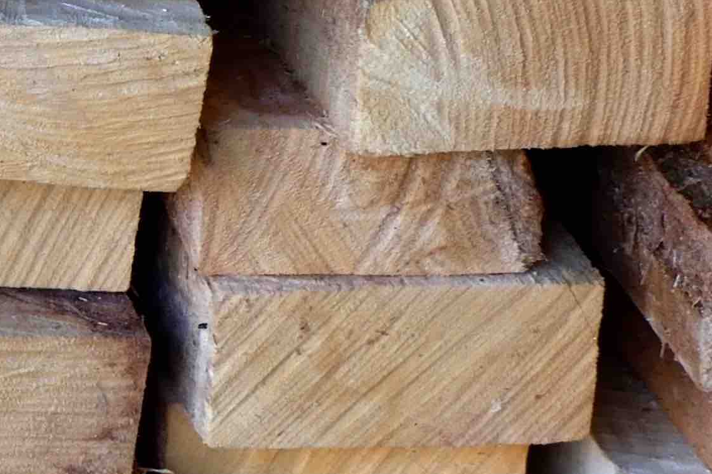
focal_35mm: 234
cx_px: -1160
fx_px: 4628
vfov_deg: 5.8
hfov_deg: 8.0
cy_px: -132
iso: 200
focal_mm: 29.5
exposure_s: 1/52
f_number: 5
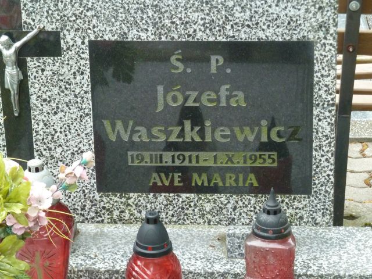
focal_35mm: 104
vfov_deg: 14.2
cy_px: 140
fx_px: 1118
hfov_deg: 18.9
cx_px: 186
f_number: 4.3
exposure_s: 1/100
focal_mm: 17
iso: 400
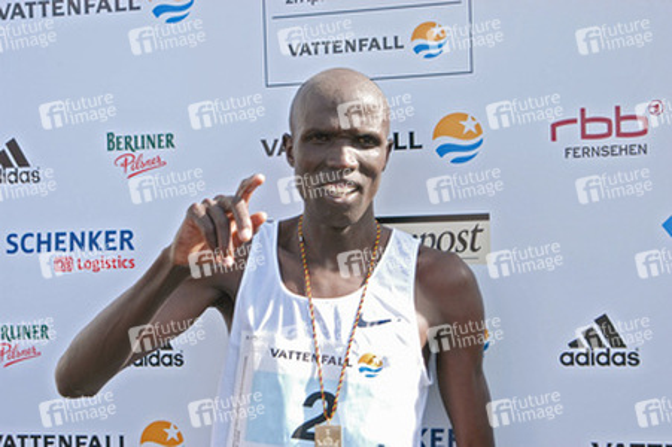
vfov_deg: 20.1
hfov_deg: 29.9
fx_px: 1259
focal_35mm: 68
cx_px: 336
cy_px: 224
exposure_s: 1/200
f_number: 7.1
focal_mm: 45
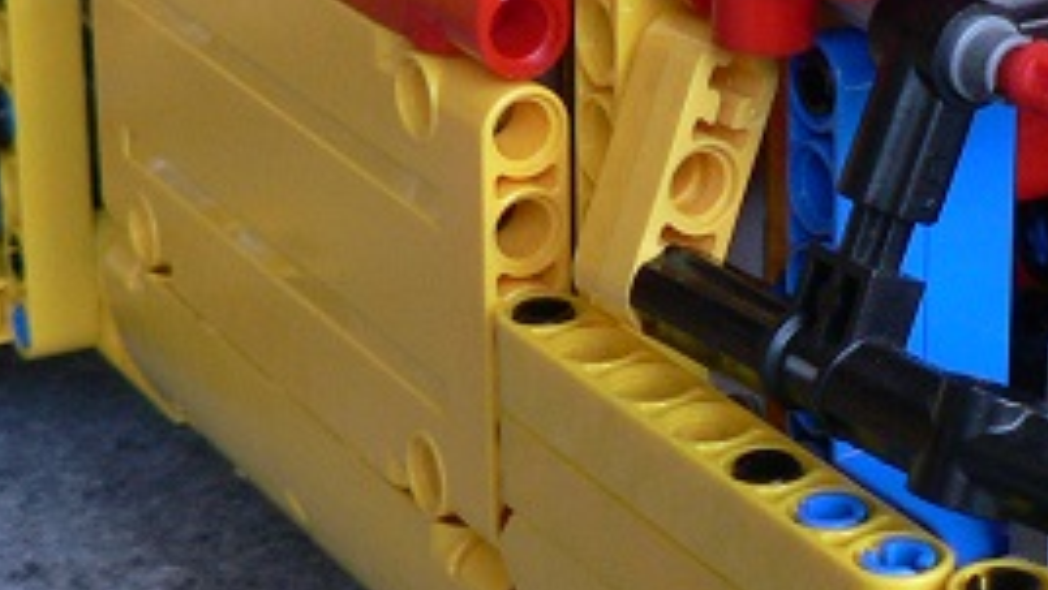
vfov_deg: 10.4
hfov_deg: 17.9
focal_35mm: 117
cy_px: 231
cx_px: 1040
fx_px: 3253
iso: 150
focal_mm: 6
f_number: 2.8
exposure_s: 1/30
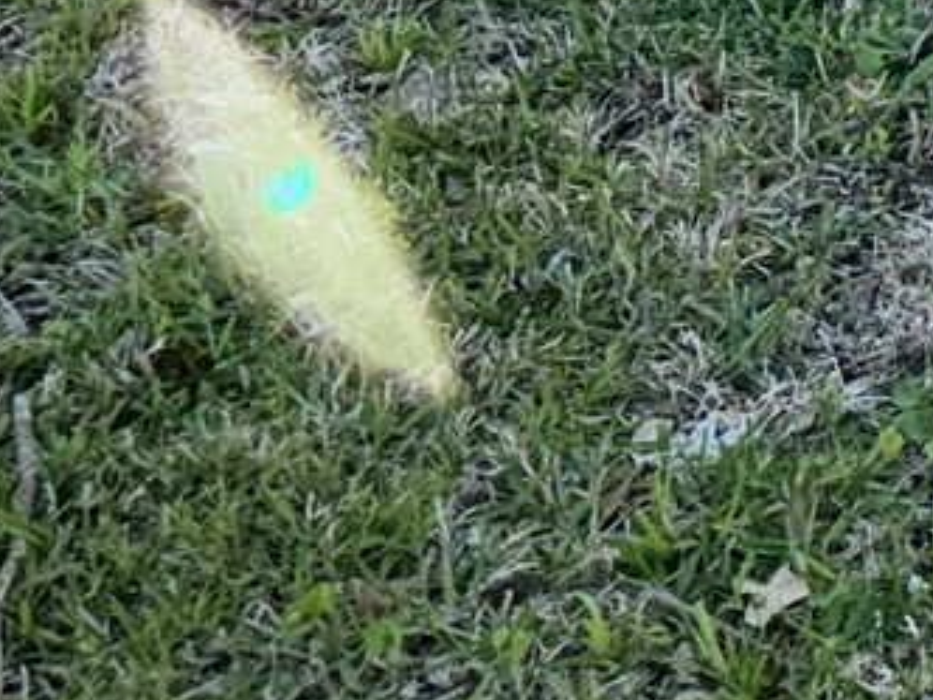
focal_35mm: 148
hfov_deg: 11.3
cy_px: -1161
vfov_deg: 8.8
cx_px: 2184
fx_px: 3989
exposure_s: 1/912
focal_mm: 6.76
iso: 50
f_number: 1.78
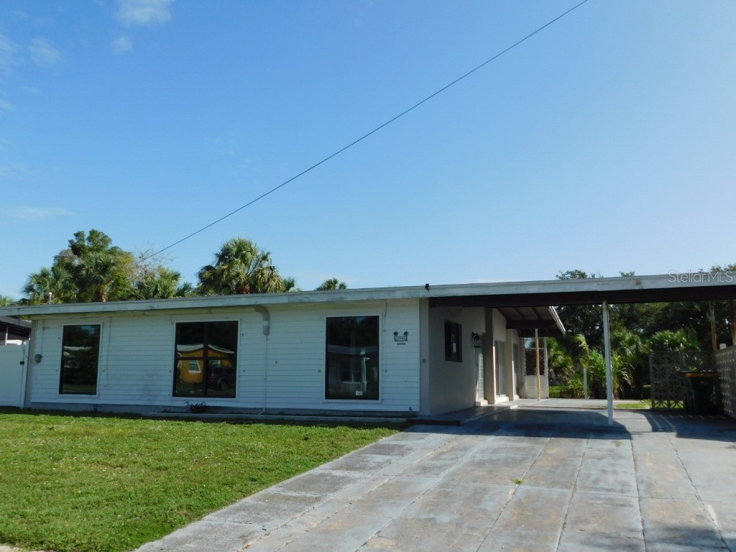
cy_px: 276
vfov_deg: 46.8
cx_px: 368
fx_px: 638
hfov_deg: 60.0
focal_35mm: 30
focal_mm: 5.3
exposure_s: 1/400
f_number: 6.4
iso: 125
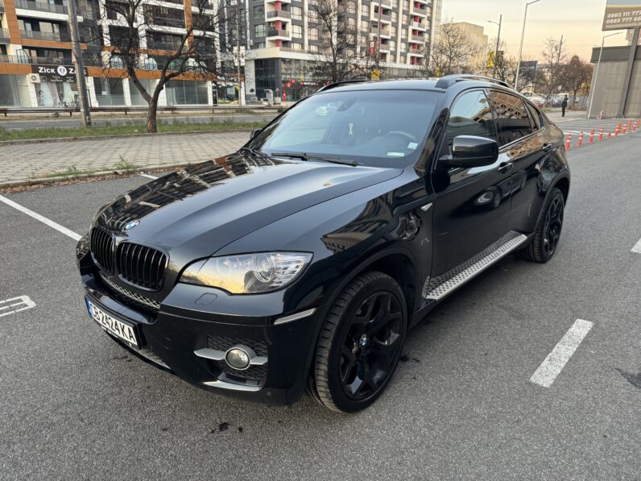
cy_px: 240
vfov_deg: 56.8
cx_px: 320
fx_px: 444
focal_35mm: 24
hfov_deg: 71.6
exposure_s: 1/73
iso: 200
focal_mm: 6.76
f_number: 1.78
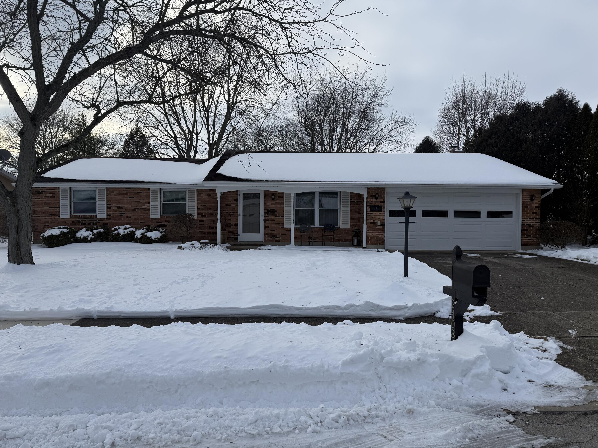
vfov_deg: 56.8
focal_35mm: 24
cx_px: 299
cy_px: 224
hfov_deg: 71.6
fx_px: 415
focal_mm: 6.76
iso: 80
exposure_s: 1/4405
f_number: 1.78
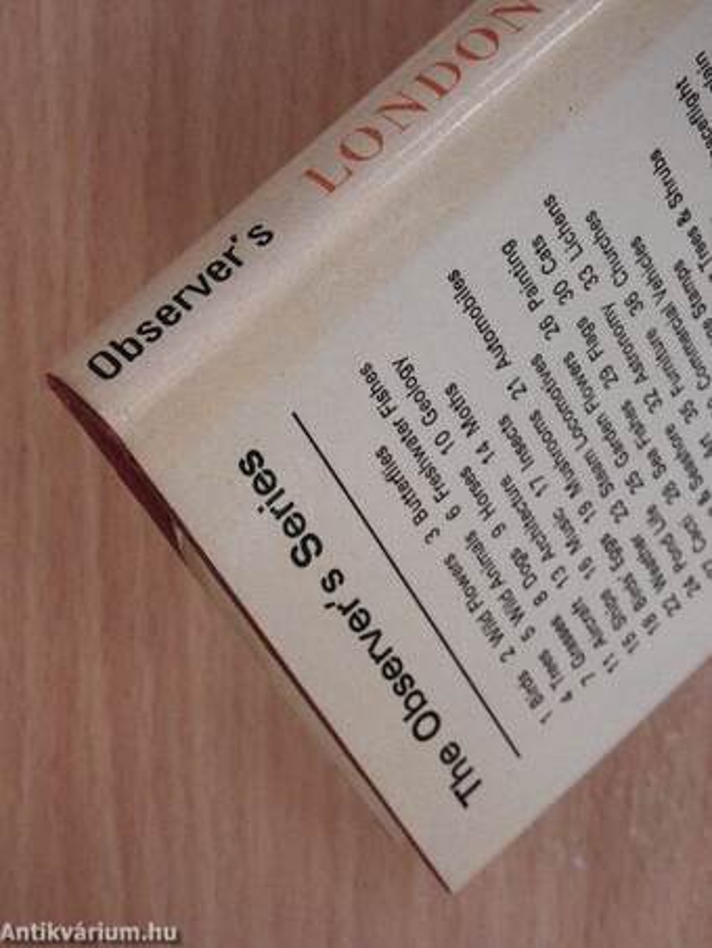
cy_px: 474
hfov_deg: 14.1
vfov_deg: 18.7
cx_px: 356
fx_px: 2878
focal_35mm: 105
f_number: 4.8
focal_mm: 18.8
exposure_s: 1/80
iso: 400
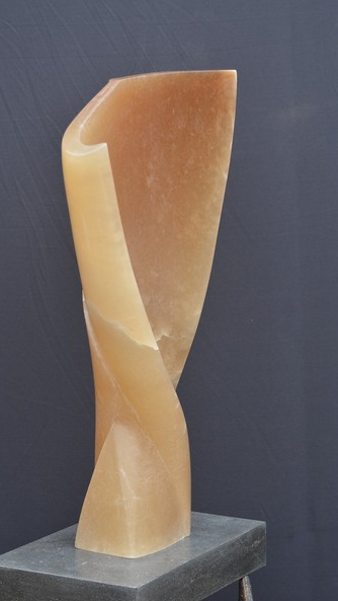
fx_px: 1767
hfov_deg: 10.9
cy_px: 298
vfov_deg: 19.3
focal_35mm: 111
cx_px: 161
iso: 200
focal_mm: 70
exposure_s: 1/400
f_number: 4.5
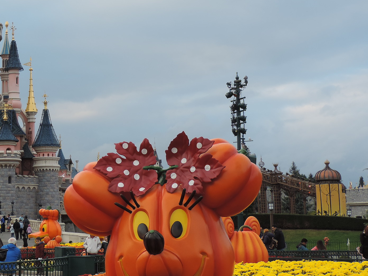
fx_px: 787
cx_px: 68
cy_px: 107
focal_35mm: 74
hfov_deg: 25.8
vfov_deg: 19.9
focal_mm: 7.6
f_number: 3.4
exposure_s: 1/160
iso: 80
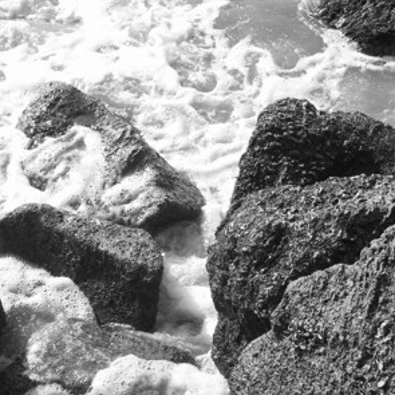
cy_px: 195
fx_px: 1020
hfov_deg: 21.8
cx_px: 129
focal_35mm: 79
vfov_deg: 21.9
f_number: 6.7
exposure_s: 1/250
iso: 80
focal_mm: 10.8
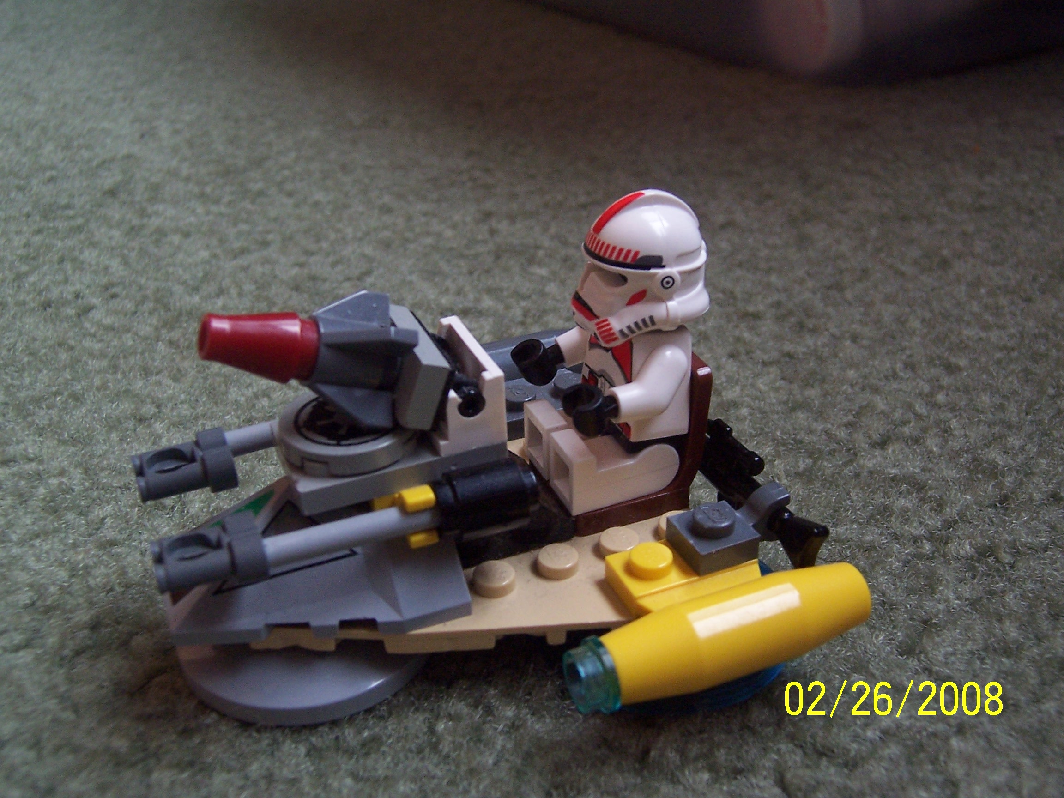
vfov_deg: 36.0
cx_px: 532
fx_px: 1229
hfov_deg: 46.8
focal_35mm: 40
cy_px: 399
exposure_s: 1/8
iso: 140
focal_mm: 6.7
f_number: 4
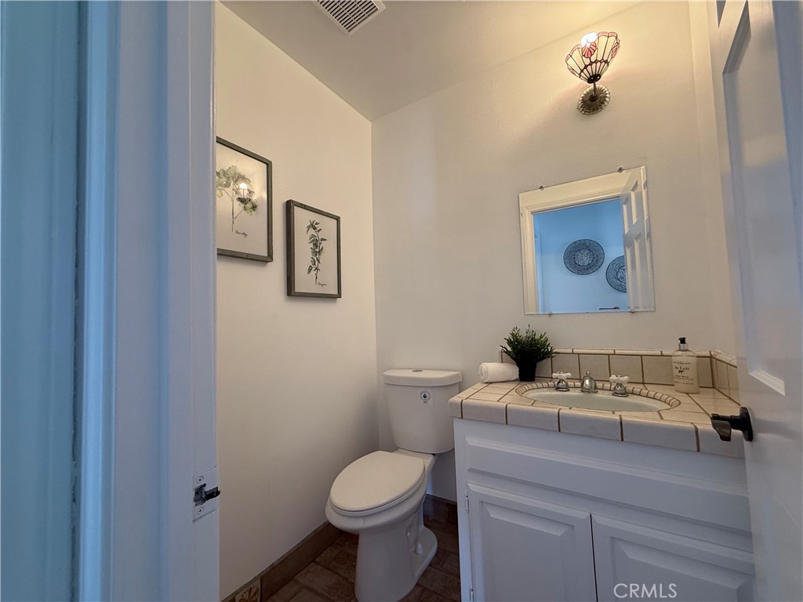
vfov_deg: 85.7
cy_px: 301
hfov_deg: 102.1
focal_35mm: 14
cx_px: 402
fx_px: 325
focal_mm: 2.22
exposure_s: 1/60
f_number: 2.2
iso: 200
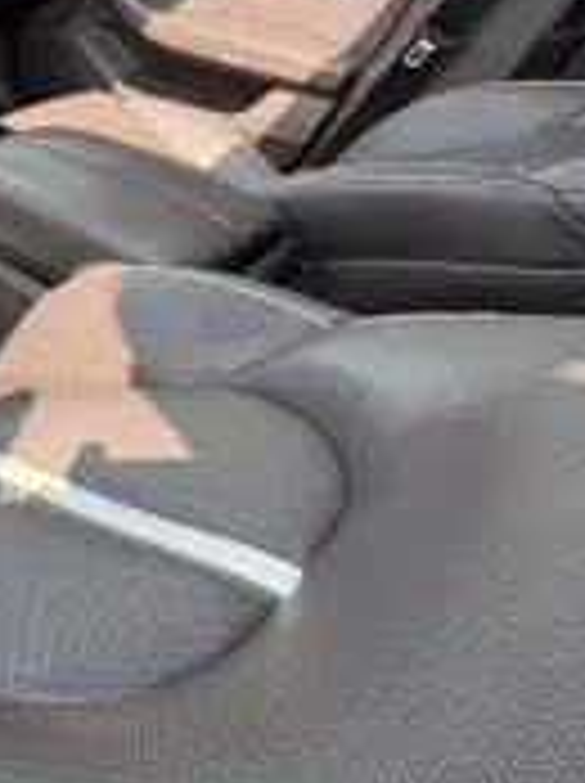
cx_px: -76
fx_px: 655
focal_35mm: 29
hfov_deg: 38.6
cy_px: 324
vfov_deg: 61.3
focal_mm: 2.22
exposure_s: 1/170
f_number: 2.2
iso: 40
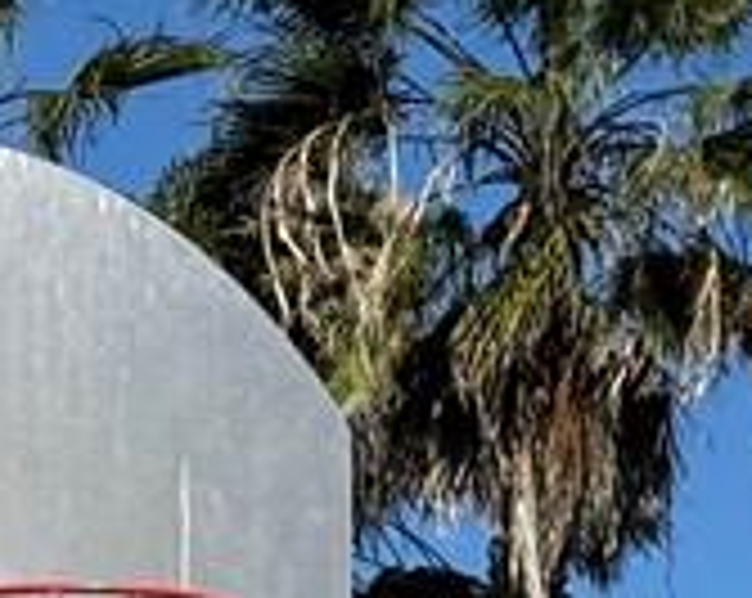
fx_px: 6399
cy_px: 1030
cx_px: 675
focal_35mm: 288
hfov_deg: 6.7
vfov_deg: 5.3
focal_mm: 6.76
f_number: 1.78
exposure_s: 1/11364
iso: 100
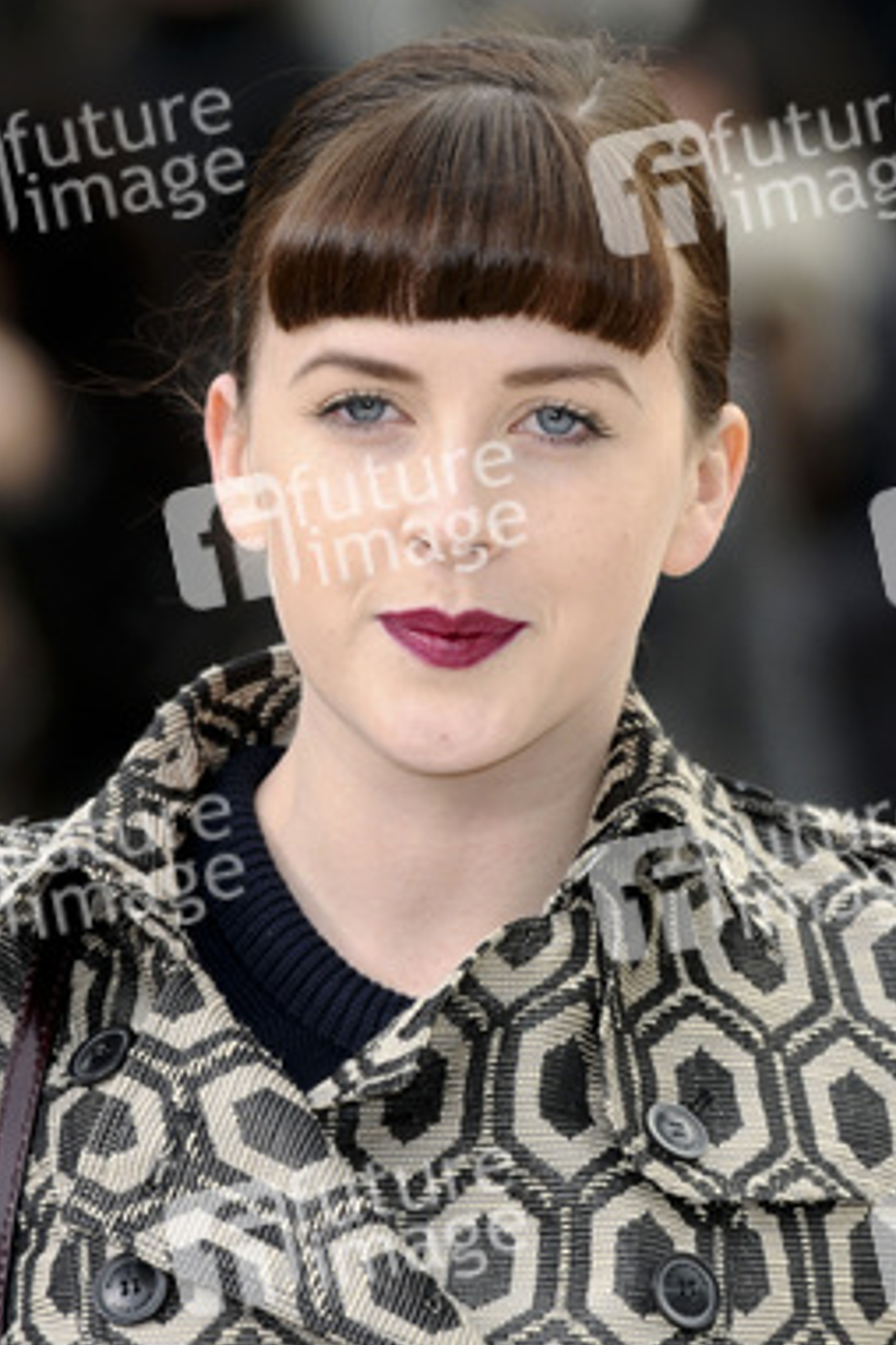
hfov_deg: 4.4
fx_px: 11759
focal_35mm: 315
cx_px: 450
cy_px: 703
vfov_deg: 6.5
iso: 320
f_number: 5
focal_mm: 200
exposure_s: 1/250
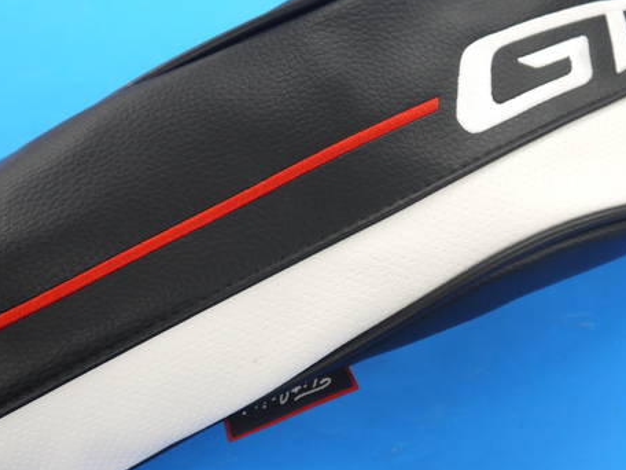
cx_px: 347
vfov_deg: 24.8
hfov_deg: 32.7
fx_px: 1067
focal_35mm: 59
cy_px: 187
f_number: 4.3
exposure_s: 1/60
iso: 320
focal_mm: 21
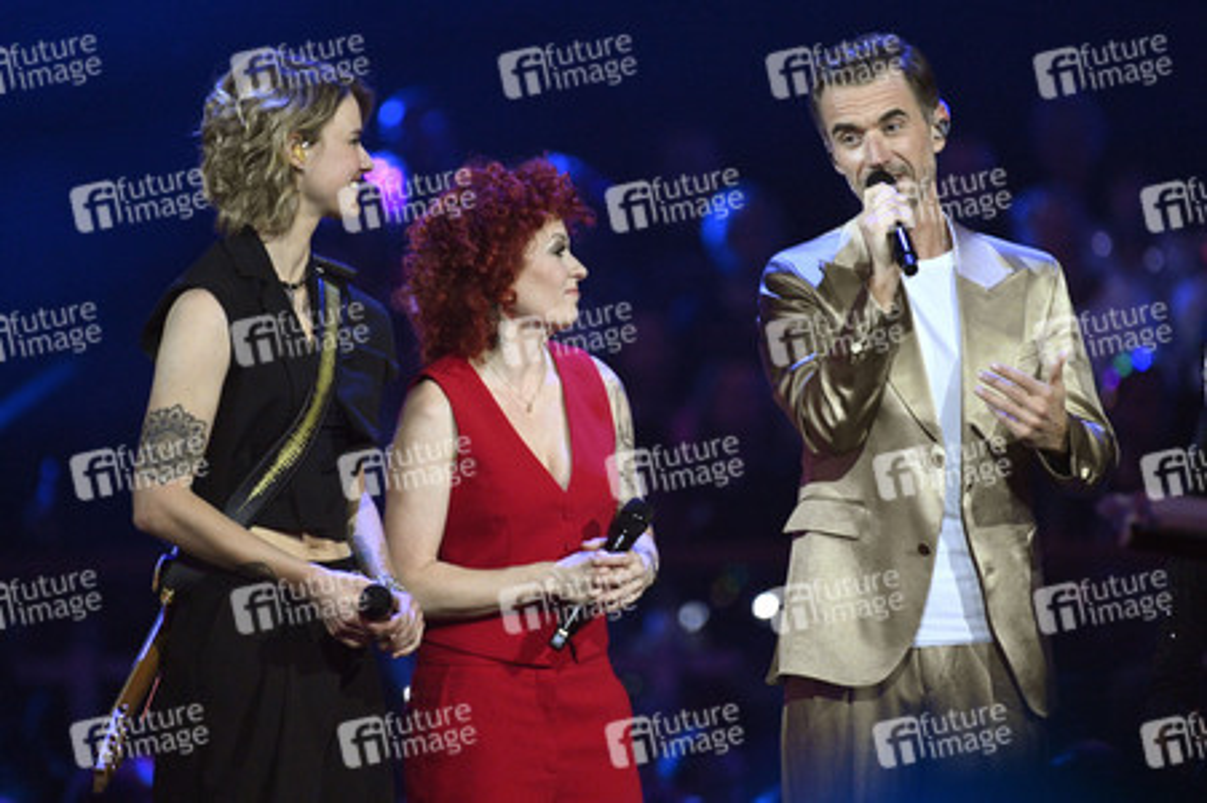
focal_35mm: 500
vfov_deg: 2.7
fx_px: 16751
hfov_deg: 4.1
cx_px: 604
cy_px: 402
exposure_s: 1/200
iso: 12800
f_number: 5.6
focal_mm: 500
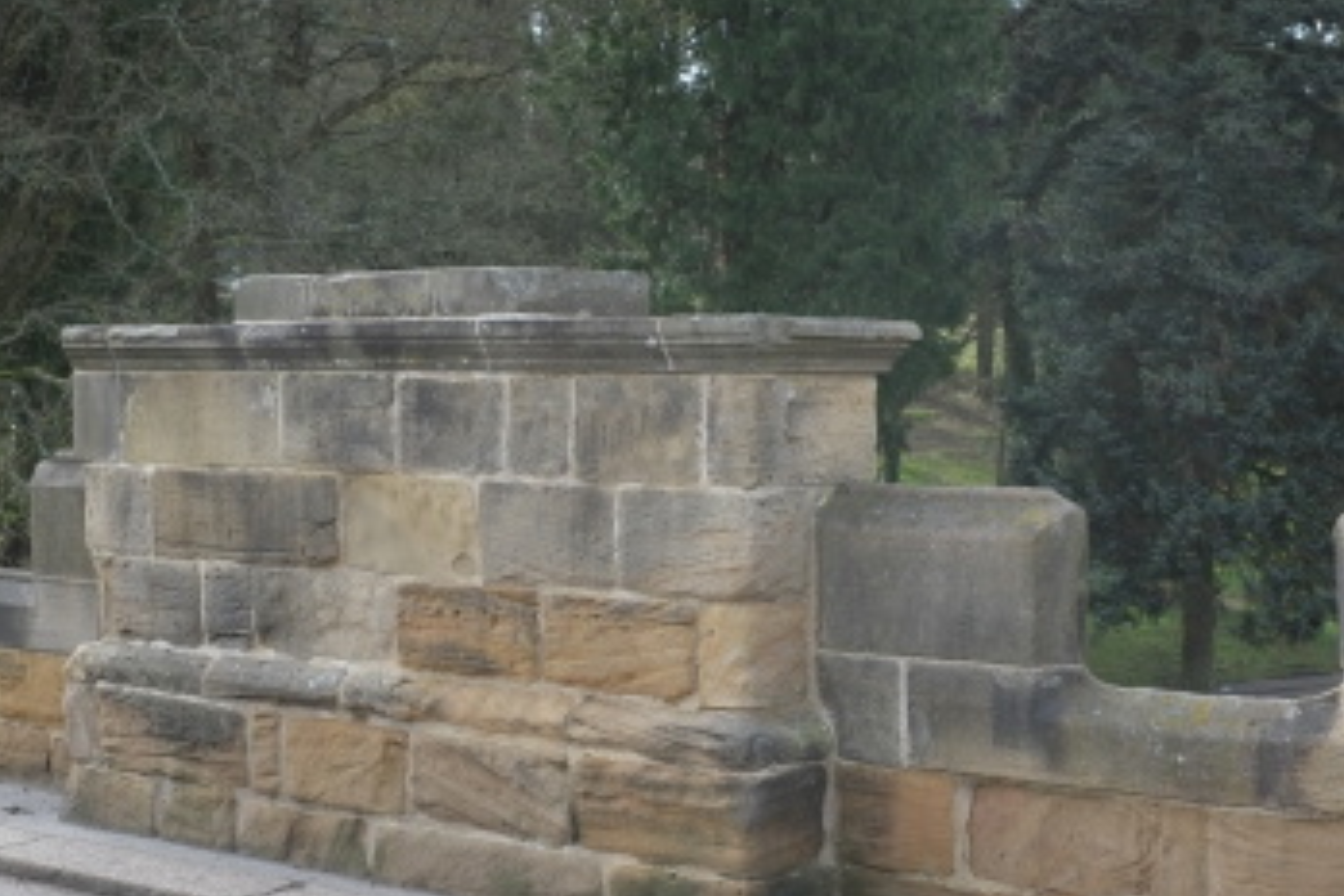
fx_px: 2277
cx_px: 575
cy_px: 469
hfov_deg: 32.8
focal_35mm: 61
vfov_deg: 22.3
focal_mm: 35
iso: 200
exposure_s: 1/160
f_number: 5
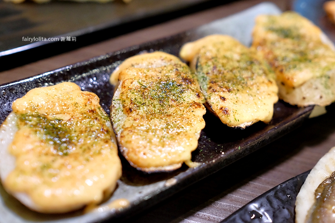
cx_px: 168
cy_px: 112
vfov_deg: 37.9
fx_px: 326
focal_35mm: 35
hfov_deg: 54.4
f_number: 2.5
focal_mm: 23
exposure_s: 1/58
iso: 3200
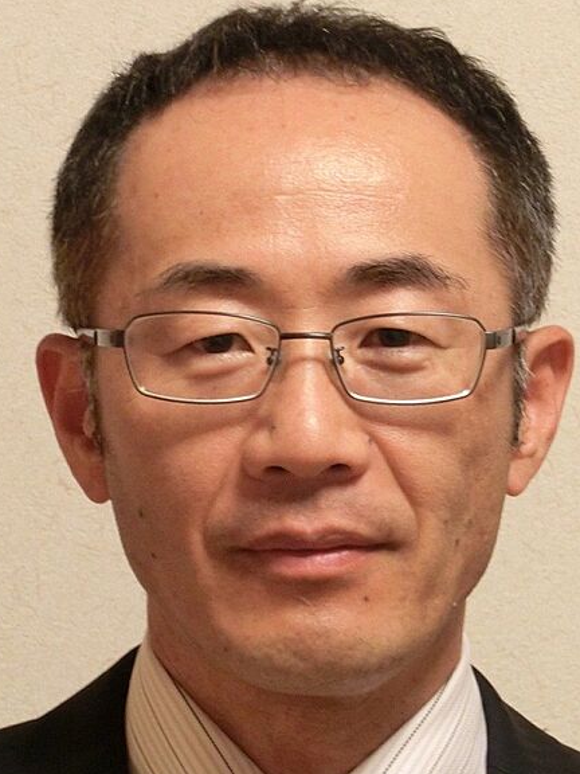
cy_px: 435
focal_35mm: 225
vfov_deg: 8.8
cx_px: 282
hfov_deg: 6.6
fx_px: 5027
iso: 800
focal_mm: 26.91
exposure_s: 1/20
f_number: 5.9
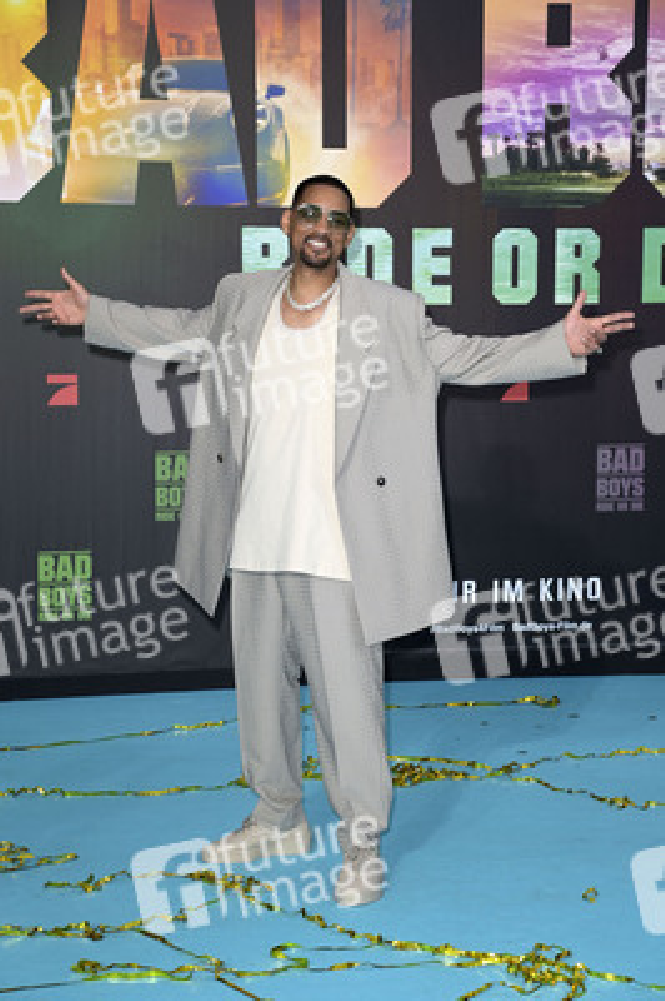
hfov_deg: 18.2
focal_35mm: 75
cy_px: 500
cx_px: 332
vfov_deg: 27.0
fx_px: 2082
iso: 320
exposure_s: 1/250
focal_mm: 75
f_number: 5.6
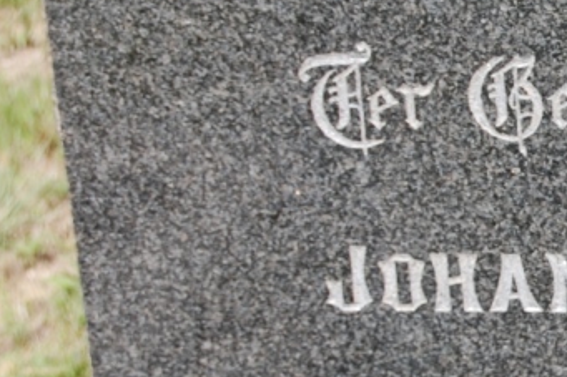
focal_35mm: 248
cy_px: 195
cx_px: 840
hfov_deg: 8.2
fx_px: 3896
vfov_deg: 5.5
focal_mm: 55
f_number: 8
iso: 200
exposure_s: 1/250
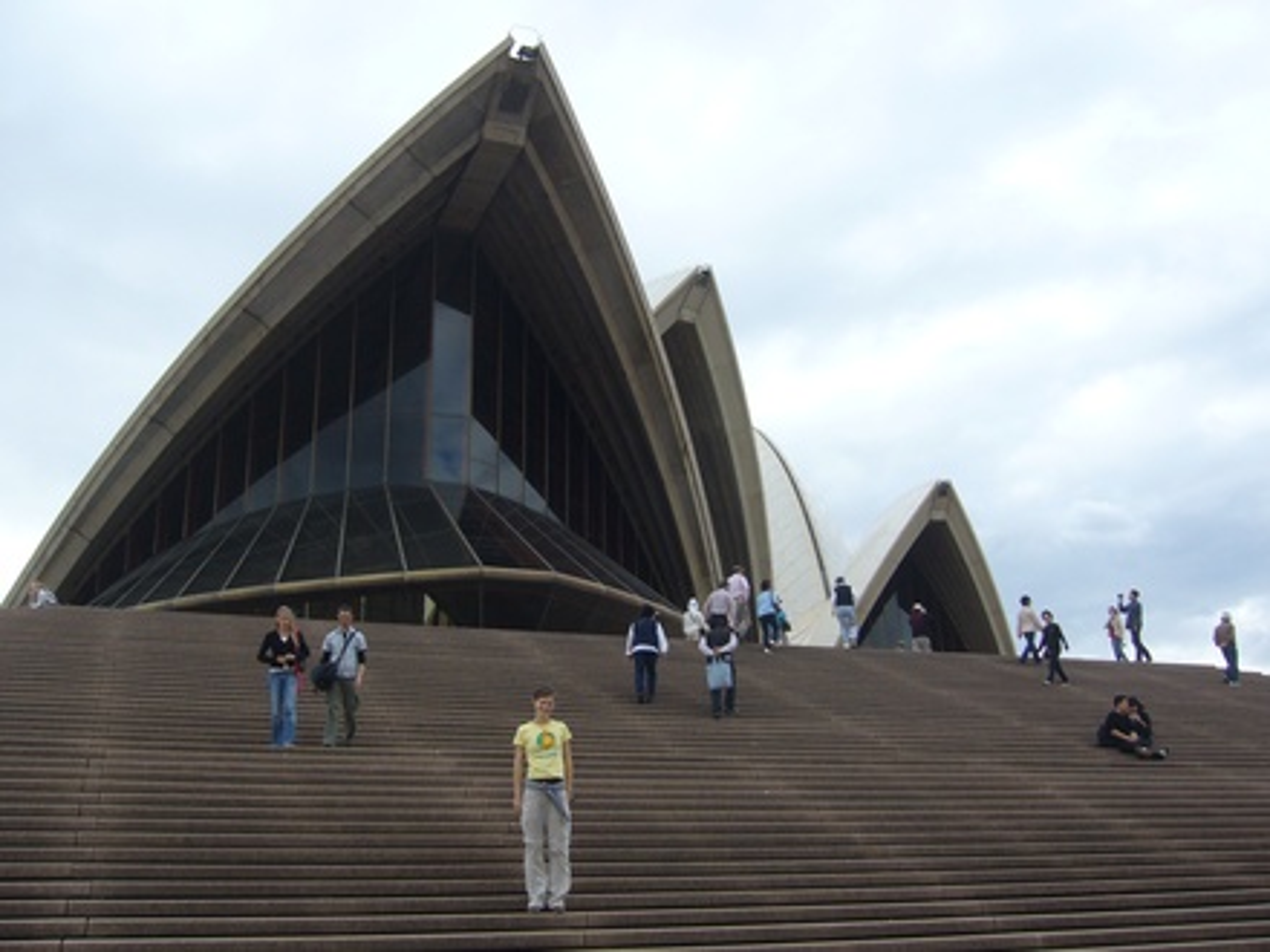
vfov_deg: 39.7
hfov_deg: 51.4
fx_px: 1321
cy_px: 476
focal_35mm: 36
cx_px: 635
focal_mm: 6
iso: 80
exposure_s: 1/160
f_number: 5.7
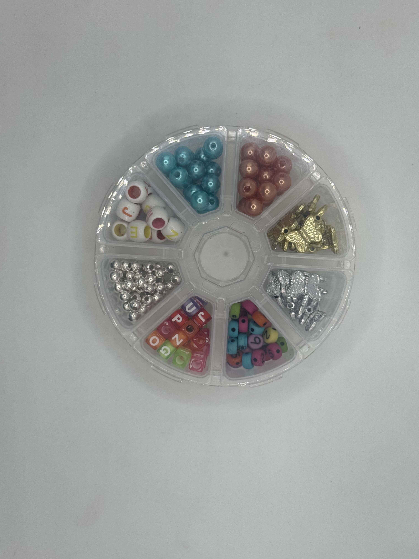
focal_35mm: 48
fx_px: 775
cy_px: 280
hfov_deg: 30.3
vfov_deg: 39.7
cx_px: 210
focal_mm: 6.76
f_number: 1.78
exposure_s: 1/495
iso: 64
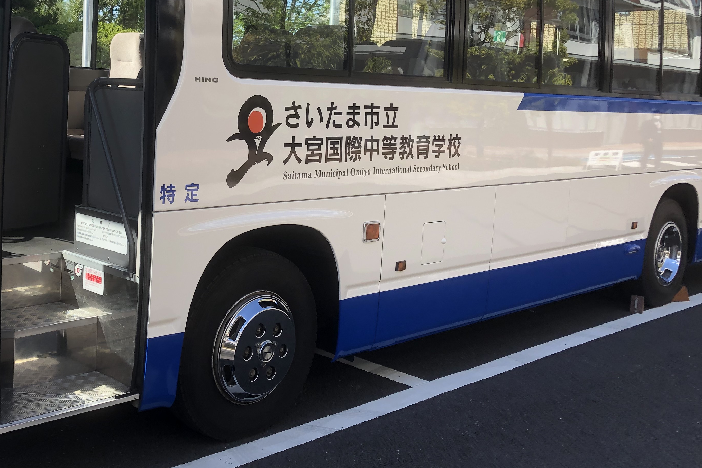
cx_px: 233
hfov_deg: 44.8
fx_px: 838
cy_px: 151
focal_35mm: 43
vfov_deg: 30.9
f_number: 1.8
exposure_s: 1/800
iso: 20
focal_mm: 4
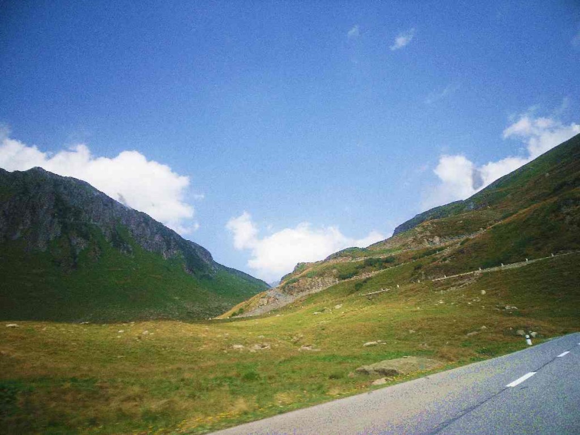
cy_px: 218
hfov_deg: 63.4
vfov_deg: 49.7
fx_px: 469
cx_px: 290
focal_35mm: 28
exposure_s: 1/165
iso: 80
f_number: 7.8
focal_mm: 5.1
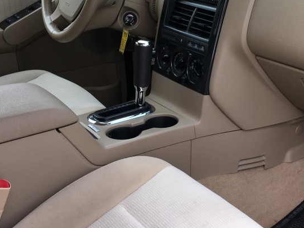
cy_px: 101
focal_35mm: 55
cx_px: 210
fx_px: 483
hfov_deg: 34.5
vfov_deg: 26.5
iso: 25
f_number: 2.2
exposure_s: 1/278
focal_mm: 4.15
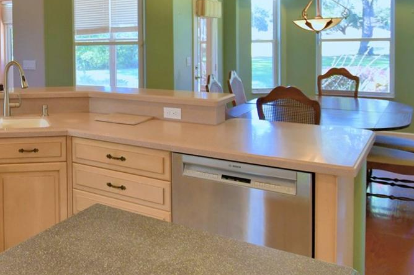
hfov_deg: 47.0
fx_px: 414
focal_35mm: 36
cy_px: 57
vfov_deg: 35.7
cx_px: 29
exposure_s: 1/60
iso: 400
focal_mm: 10
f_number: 4.5
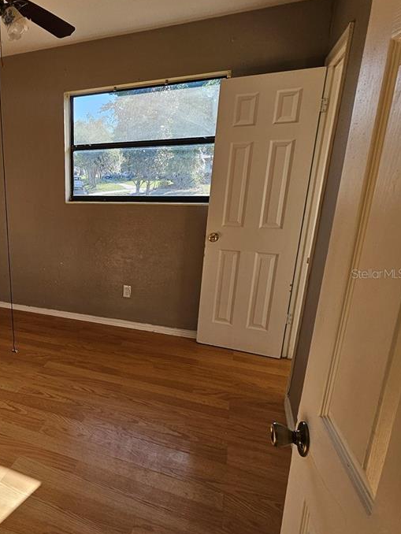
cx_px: 53
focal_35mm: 23
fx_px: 355
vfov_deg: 73.9
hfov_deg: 52.9
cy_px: 273
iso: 32
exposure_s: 1/262
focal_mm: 1.74
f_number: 2.2
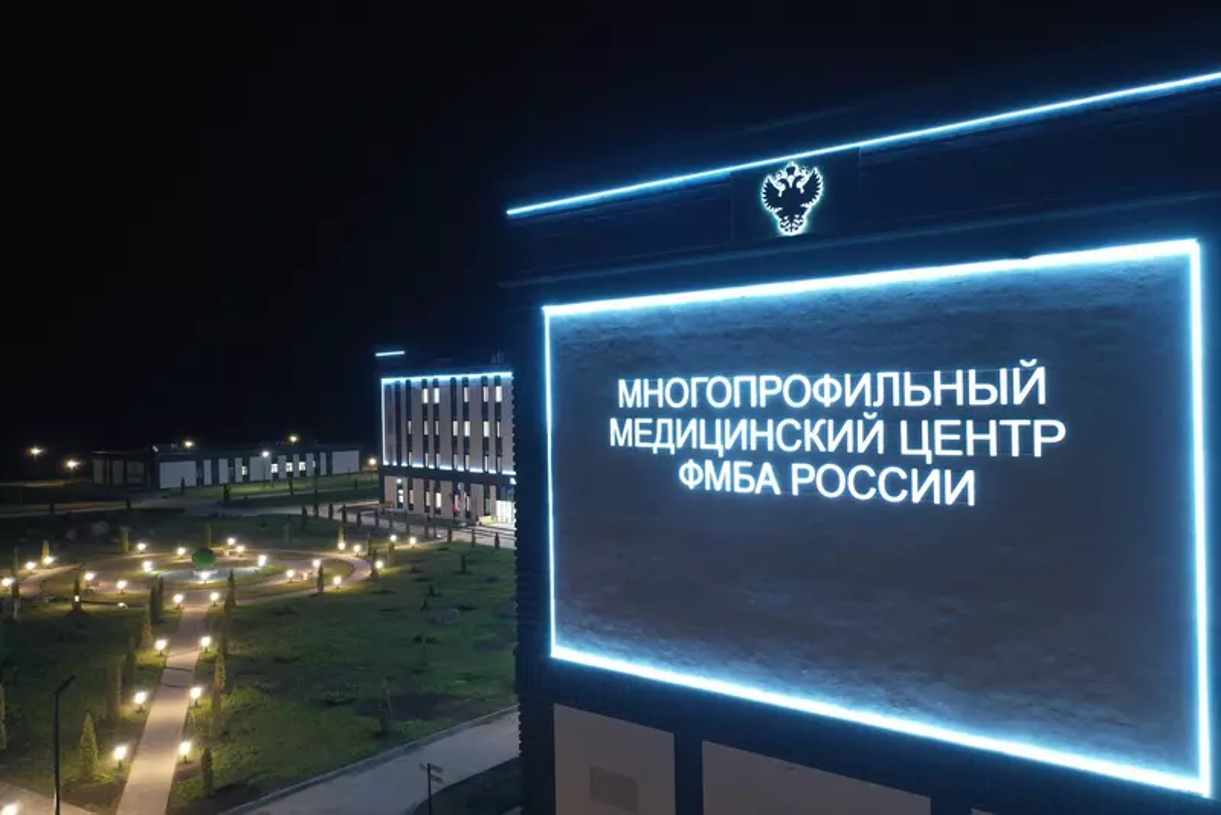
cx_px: 610
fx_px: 950
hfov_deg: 65.5
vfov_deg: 46.4
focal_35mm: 28
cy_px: 408
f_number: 2.8
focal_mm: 10.26
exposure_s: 1/8
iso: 400
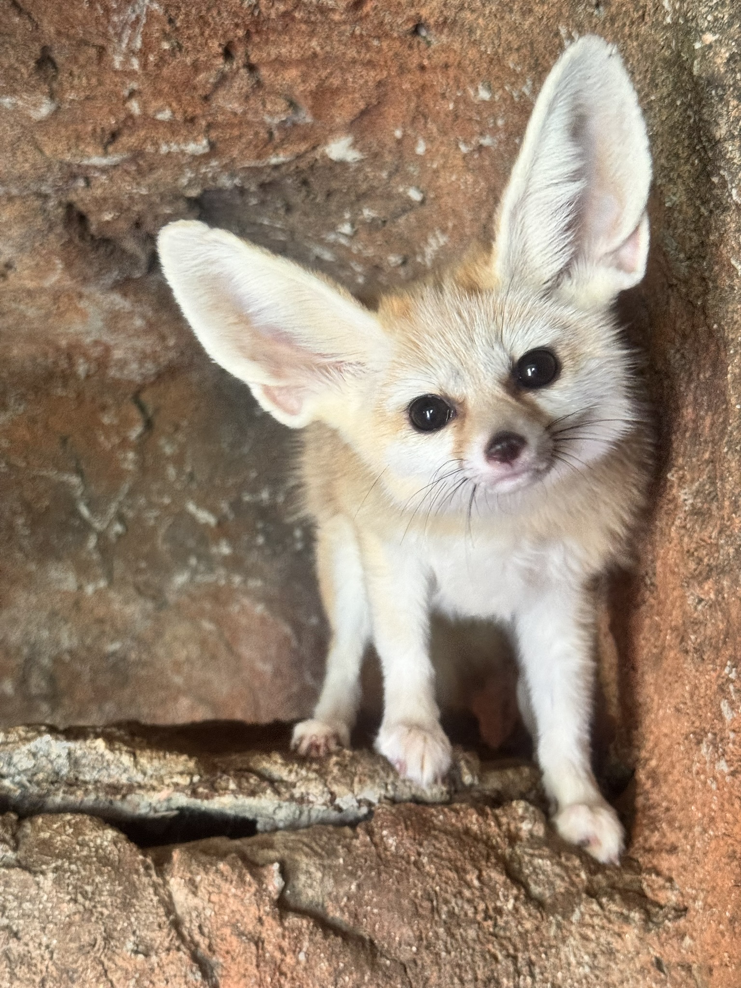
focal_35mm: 48
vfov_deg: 39.7
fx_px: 1370
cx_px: 370
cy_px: 494
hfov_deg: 30.3
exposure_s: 1/40
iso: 400
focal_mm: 6.76
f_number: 1.78
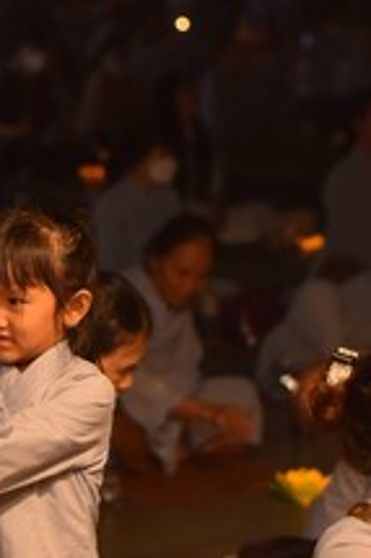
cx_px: 30
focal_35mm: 151
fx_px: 2338
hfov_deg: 9.0
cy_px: 231
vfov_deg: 13.6
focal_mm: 50
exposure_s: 1/125
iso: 640
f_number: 2.2
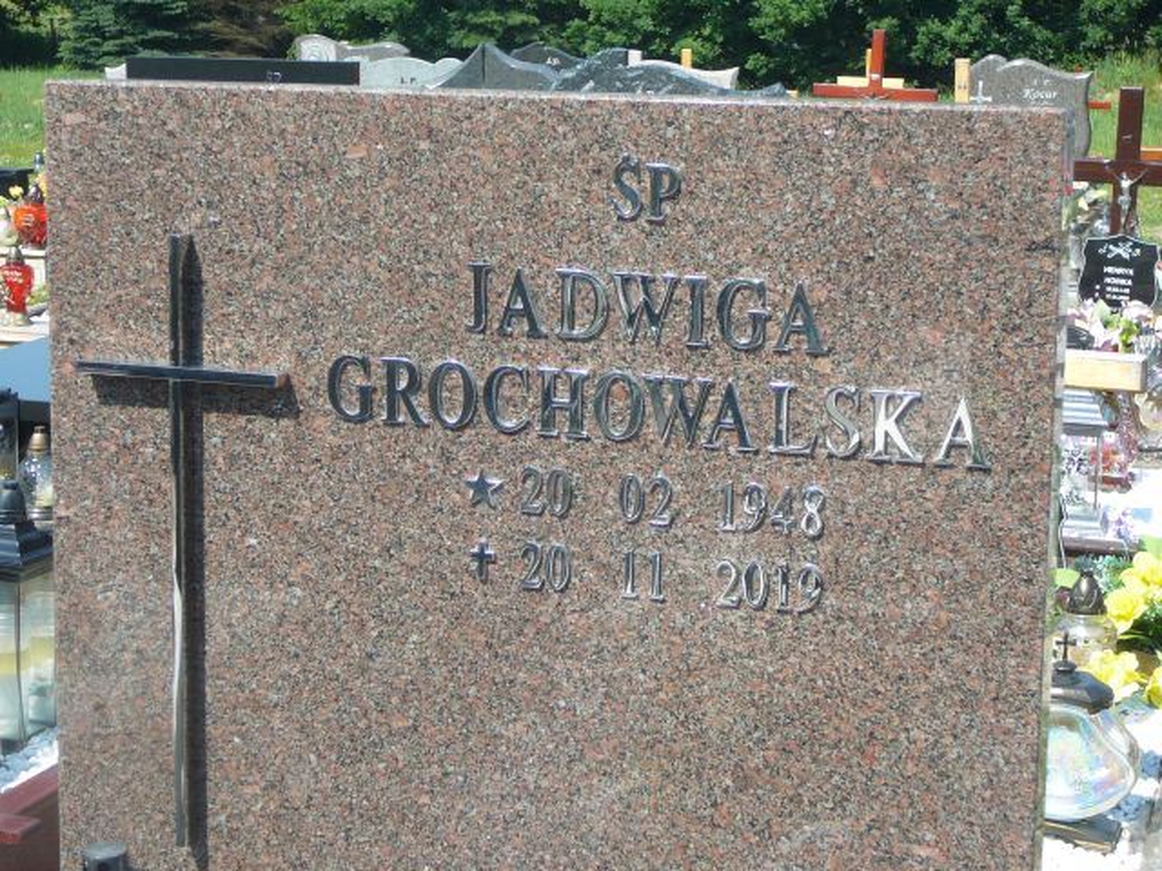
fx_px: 2383
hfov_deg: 27.4
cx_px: 581
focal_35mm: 71
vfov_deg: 20.7
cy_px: 436
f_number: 3.7
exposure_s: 1/400
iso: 80
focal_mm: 10.5
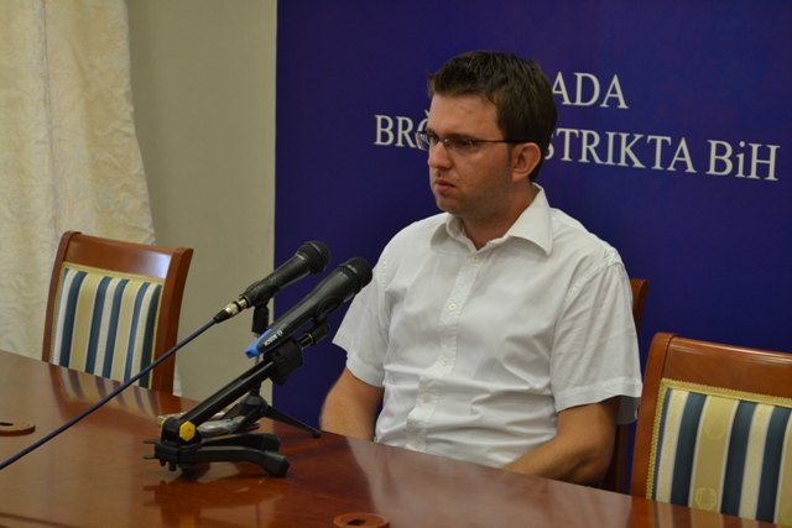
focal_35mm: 82
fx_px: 1815
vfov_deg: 16.6
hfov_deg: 24.6
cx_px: 396
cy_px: 264
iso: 900
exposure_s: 1/60
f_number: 5.6
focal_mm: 55
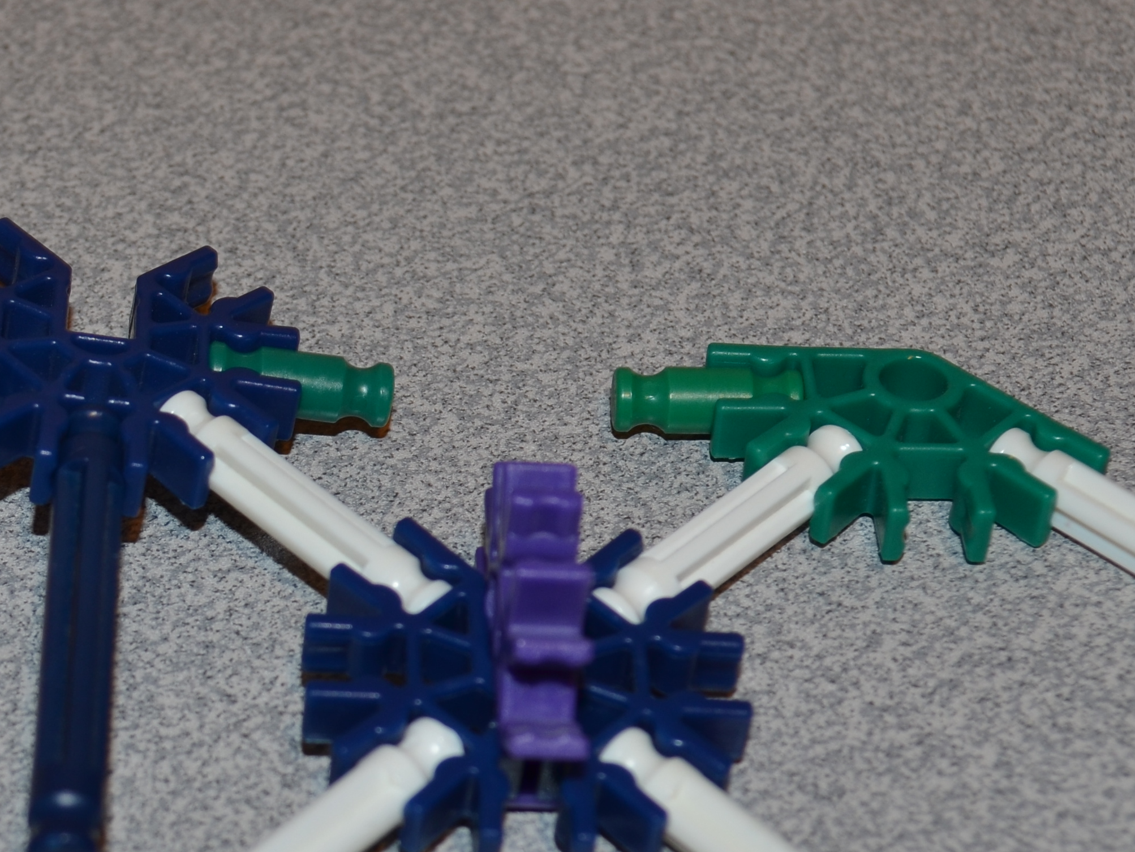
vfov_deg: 14.9
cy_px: 469
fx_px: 3246
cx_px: 209
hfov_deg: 19.6
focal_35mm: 99
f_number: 5.6
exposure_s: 1/30
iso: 200
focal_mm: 28
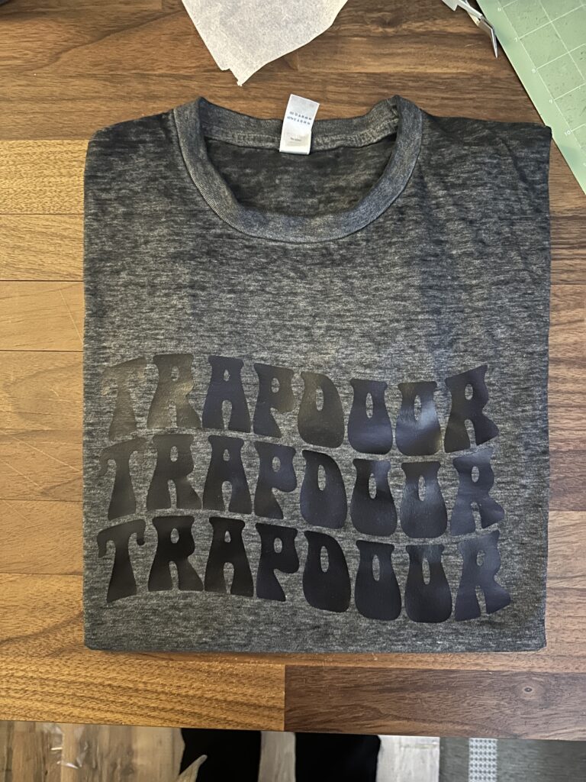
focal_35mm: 24
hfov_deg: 56.8
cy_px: 391
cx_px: 293
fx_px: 542
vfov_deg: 71.6
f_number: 1.78
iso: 2000
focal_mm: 6.86
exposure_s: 1/18
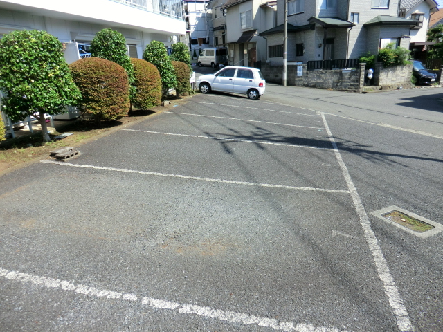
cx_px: 222
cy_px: 166
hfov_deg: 71.6
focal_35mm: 24
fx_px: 307
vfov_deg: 56.8
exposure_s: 1/640
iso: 80
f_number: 3.2
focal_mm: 4.3
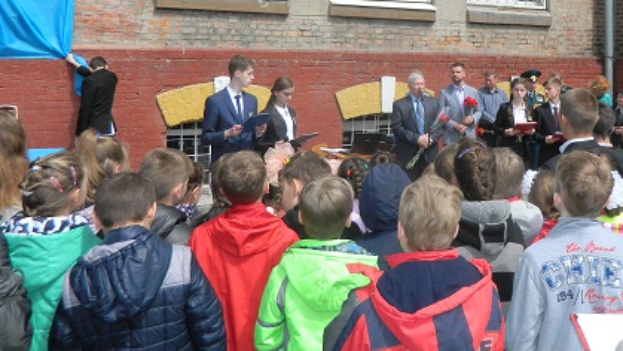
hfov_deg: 50.1
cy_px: 43
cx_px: 442
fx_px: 644
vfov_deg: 29.4
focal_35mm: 39
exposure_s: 1/640
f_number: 3.1
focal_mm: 4.5
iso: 80
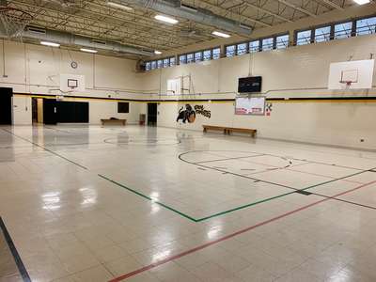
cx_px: 188
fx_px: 282
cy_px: 141
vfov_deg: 53.1
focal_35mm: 26
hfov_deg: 67.3
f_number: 1.8
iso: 80
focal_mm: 4.25
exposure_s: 1/60
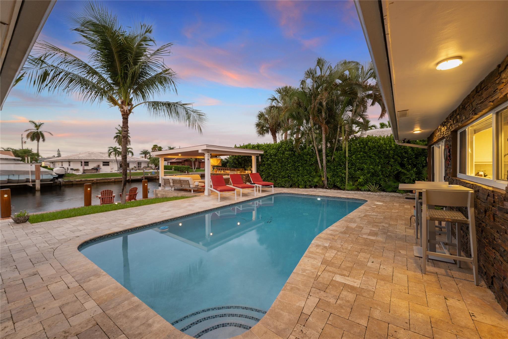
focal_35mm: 14
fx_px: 198
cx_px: 254
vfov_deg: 81.2
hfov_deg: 104.3
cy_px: 170
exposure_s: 2
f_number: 7.1
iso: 250
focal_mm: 14
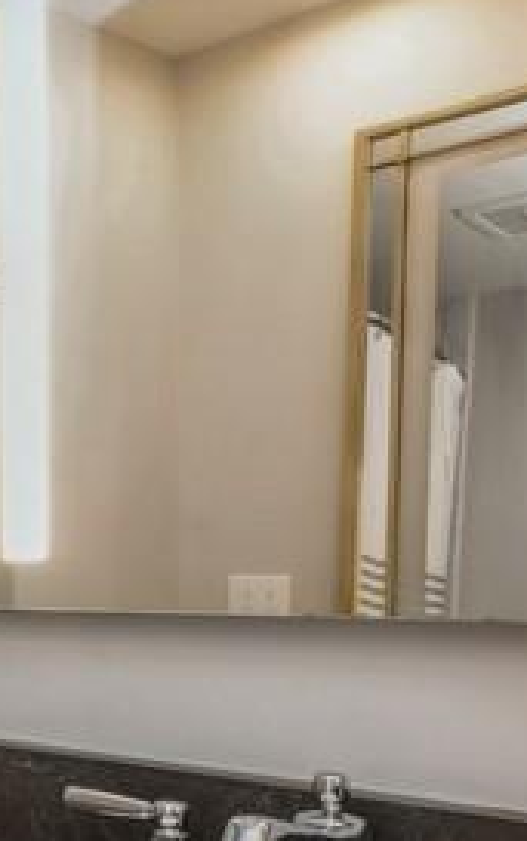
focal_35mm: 47
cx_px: -604
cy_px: 564
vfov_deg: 42.0
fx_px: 1078
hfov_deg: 17.1
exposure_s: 1/2.5
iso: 200
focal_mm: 14
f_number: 11
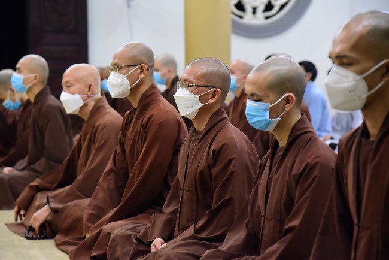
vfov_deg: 11.4
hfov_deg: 17.1
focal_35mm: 120
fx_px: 1297
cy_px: 130
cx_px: 194
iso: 6400
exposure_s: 1/80
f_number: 5
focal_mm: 120
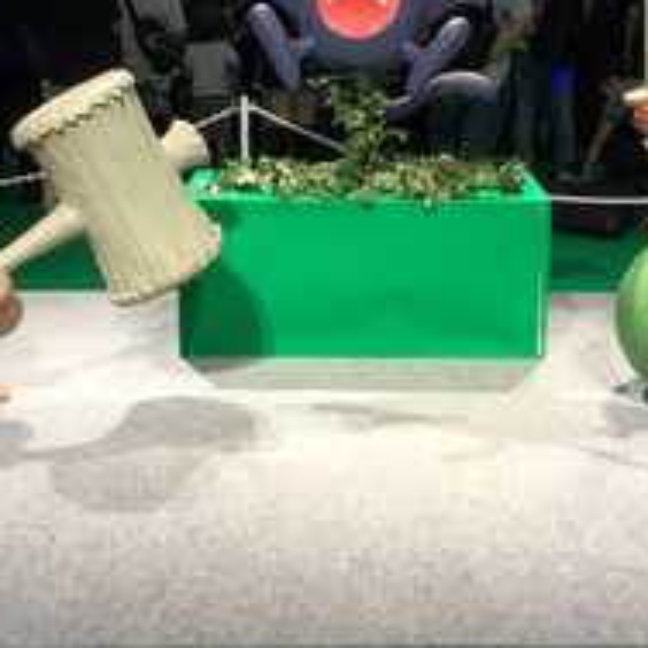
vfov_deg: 26.6
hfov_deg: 26.9
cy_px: 179
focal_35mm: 64
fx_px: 1355
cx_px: 372
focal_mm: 3.3
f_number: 2.4
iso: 50
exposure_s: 1/30
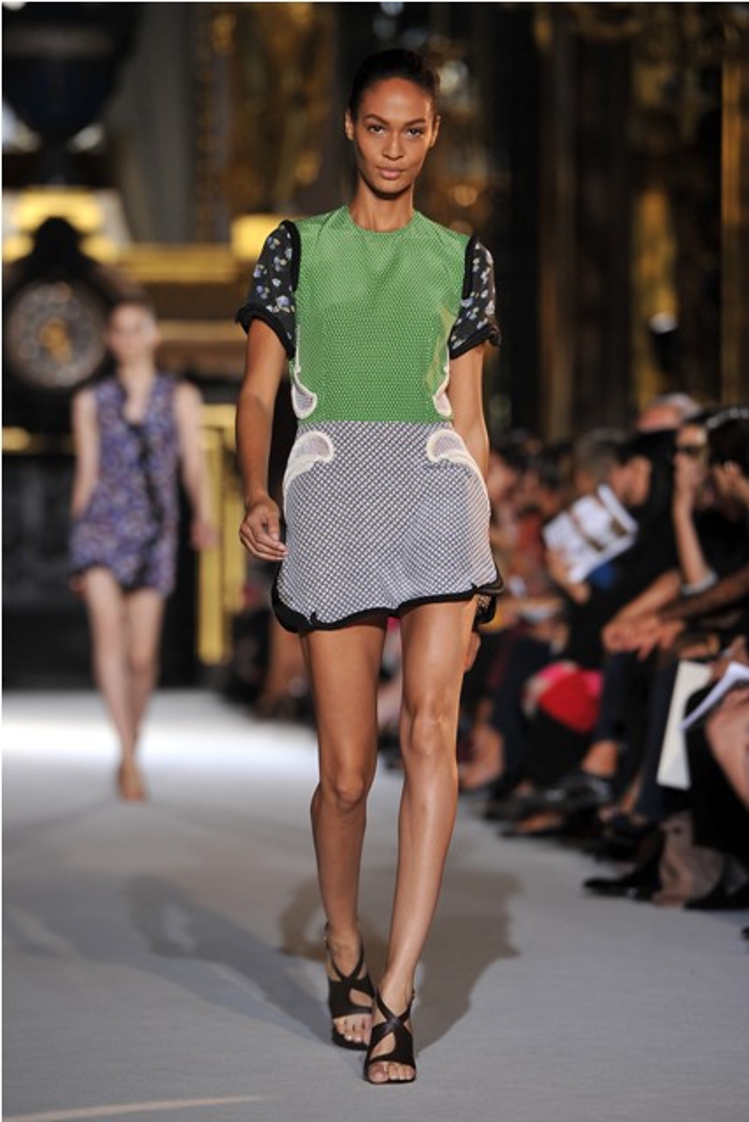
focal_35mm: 200
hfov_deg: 6.9
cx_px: 374
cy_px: 561
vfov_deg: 10.3
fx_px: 6238
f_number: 3.5
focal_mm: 200
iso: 640
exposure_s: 1/500
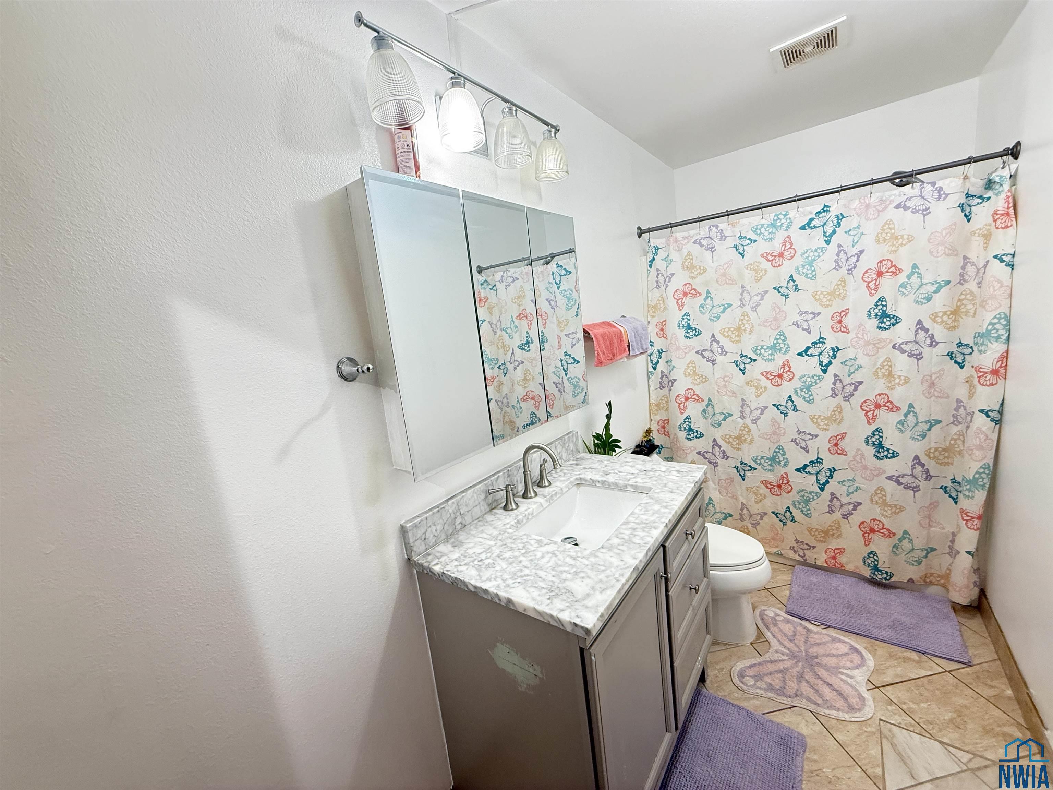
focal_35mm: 14
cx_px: 526
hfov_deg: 102.1
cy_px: 395
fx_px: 426
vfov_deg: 85.7
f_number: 2.2
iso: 250
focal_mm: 2.22
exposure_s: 1/60
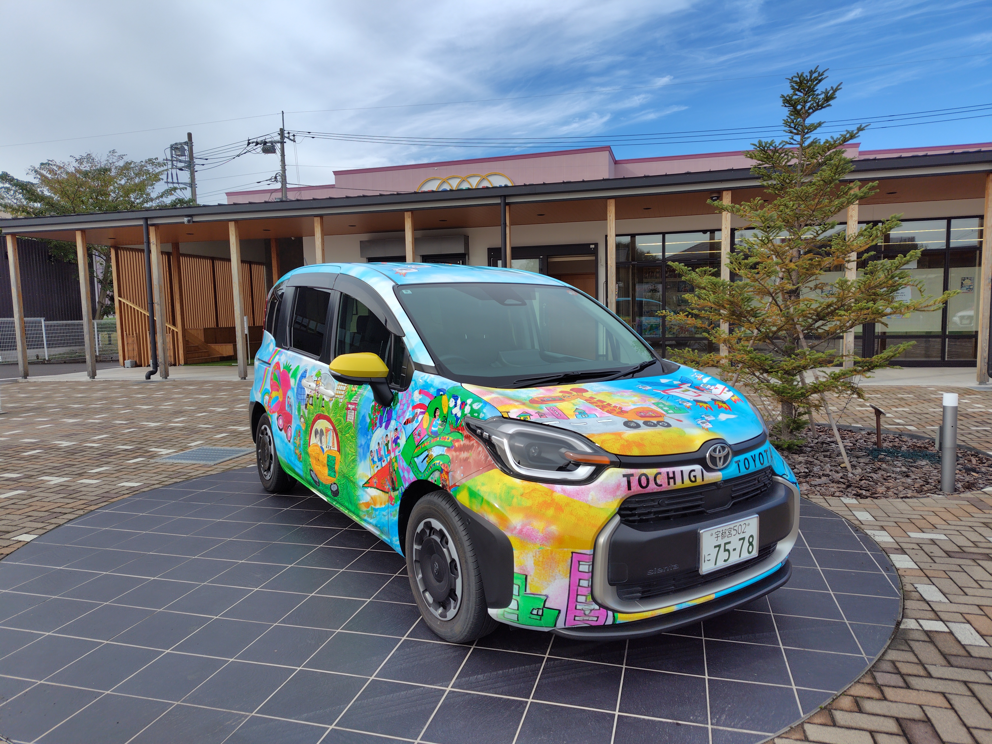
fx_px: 659
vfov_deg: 58.9
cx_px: 496
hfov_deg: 73.9
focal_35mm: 23
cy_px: 372
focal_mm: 5.6
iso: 50
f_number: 1.9
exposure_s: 1/1045
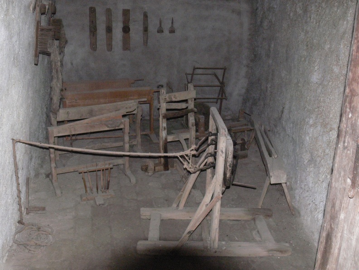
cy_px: 135
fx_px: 394
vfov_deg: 37.7
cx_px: 180
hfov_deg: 49.0
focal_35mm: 38
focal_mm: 8
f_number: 2.8
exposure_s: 1/30
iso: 400
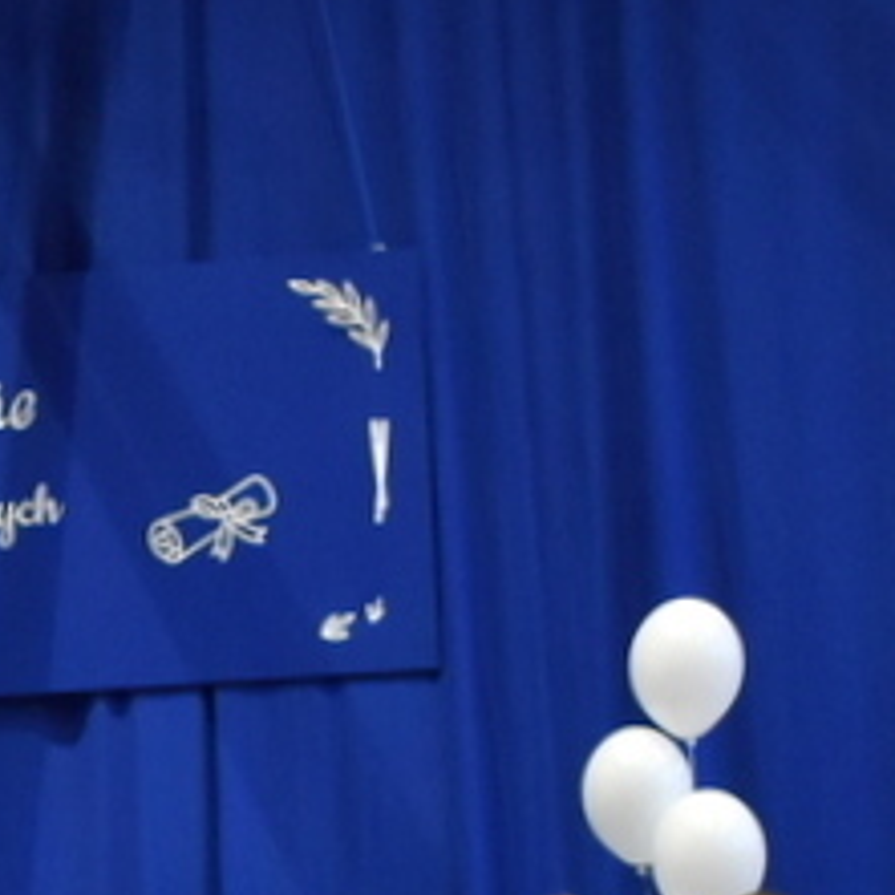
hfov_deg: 11.6
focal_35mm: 145
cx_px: -373
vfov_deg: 11.2
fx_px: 4250
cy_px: 1606
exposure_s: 1/60
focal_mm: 21
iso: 1250
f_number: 3.8
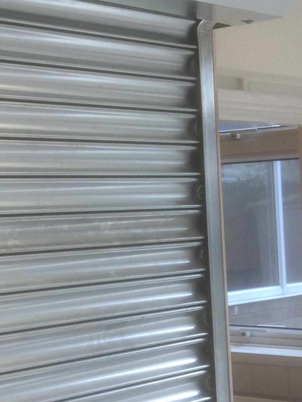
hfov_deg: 15.3
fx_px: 1035
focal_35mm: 89
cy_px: 198
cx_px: -153
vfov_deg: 22.0
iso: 32
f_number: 2.2
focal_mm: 4.15
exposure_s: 1/100
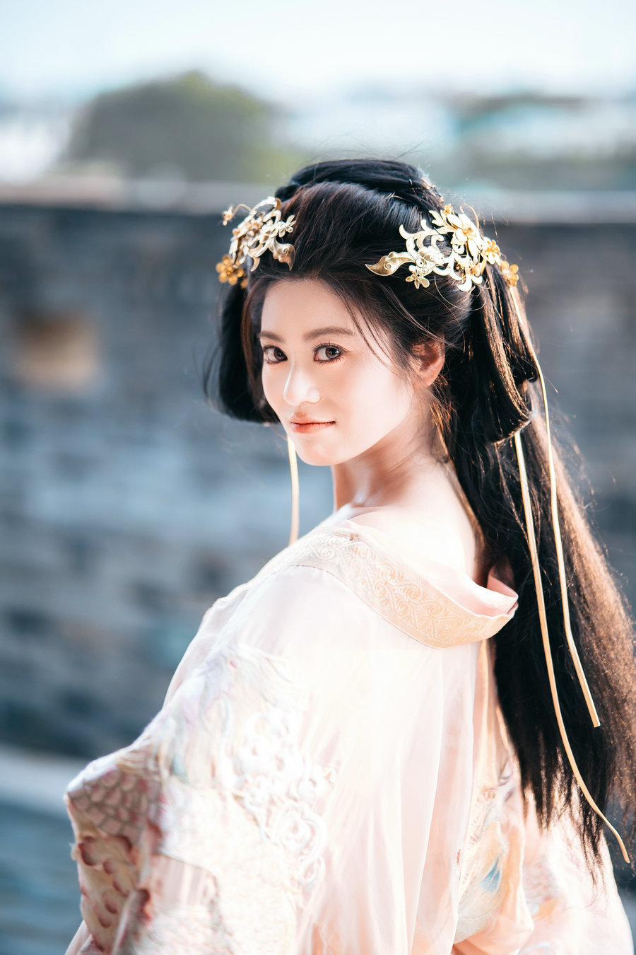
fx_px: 2252
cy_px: 478
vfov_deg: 23.9
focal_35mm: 85
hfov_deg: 16.1
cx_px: 318
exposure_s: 1/640
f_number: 1.8
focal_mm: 85
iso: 800
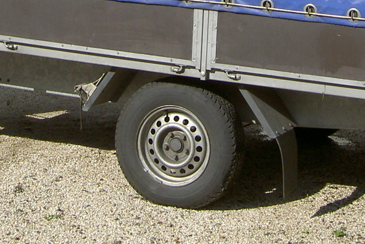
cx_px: 168
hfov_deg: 15.9
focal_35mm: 129
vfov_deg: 10.3
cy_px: -111
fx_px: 1308
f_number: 4.7
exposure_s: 1/500
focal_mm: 8
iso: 50
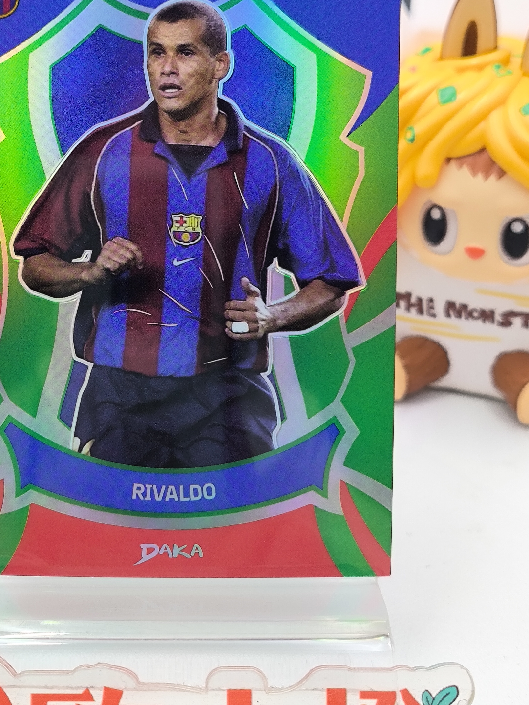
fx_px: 1345
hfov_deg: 22.1
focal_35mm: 66
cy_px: 348
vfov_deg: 29.4
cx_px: 163
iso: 100
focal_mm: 5.35
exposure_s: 1/105
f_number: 1.7
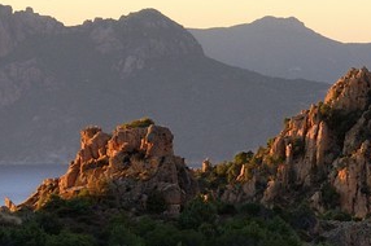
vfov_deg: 7.0
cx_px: 950
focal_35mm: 196
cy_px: -30
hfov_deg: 9.2
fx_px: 2018
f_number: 7.1
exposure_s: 1/125
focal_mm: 35
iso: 400
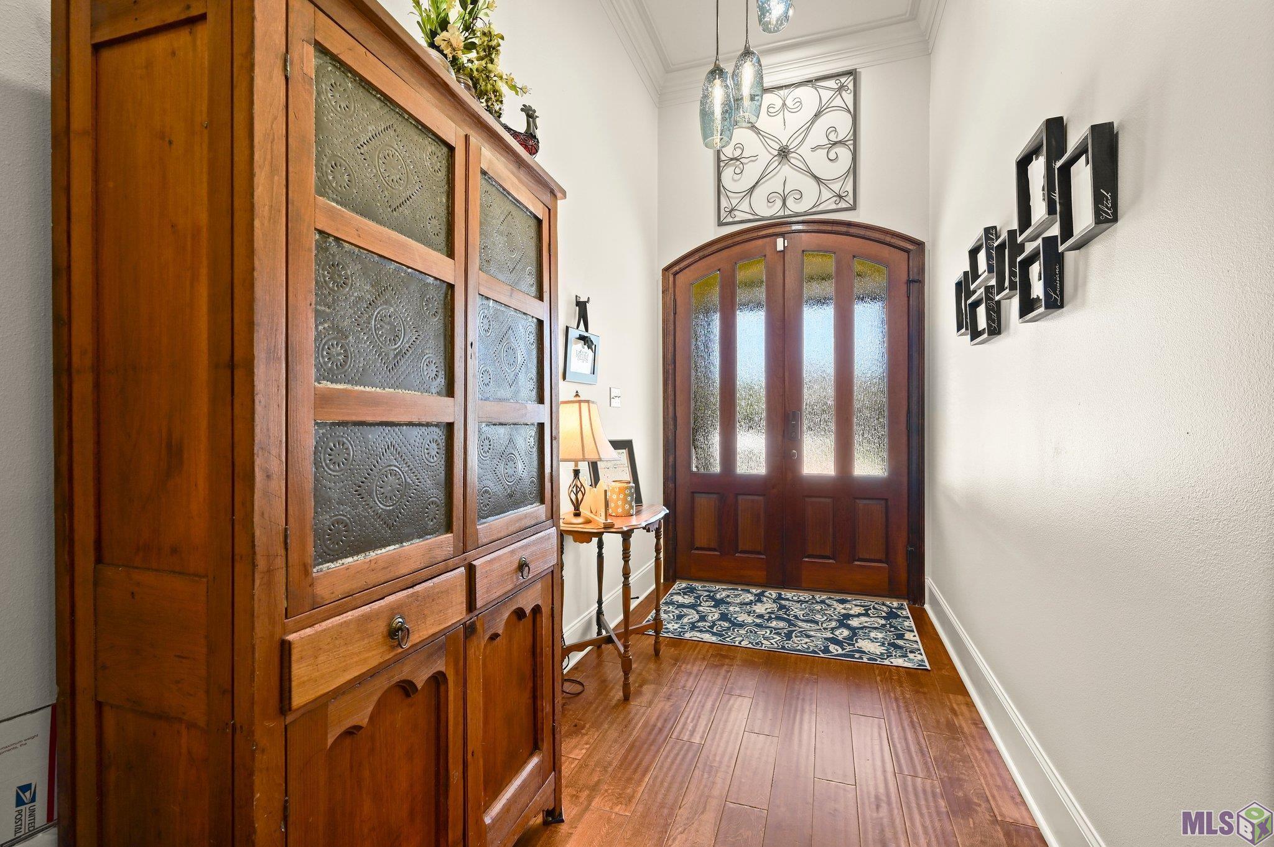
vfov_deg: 75.4
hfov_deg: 98.6
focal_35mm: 16
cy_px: 424
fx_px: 548
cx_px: 637
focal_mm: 15.5
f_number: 10
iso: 200
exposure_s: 1/2.5
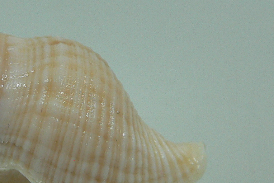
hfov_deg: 20.8
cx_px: 34
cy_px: 107
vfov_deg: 14.3
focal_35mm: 96
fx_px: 731
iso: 100
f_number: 2.8
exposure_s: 1/60
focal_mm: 4.6
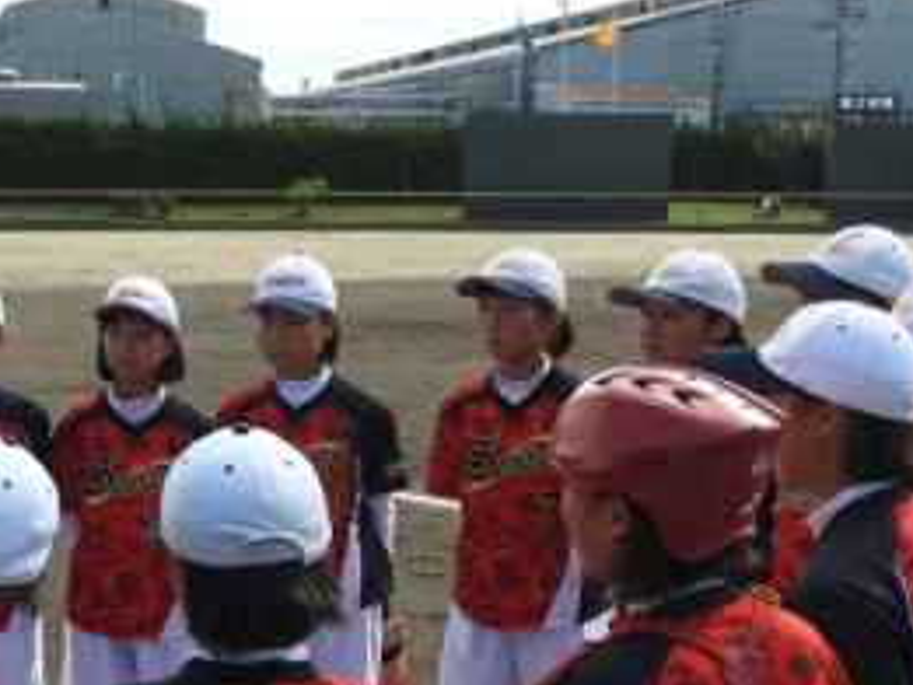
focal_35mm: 69
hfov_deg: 27.9
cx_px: 262
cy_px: 524
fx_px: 1821
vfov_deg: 21.1
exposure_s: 1/640
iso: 100
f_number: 3.5
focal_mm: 5.4
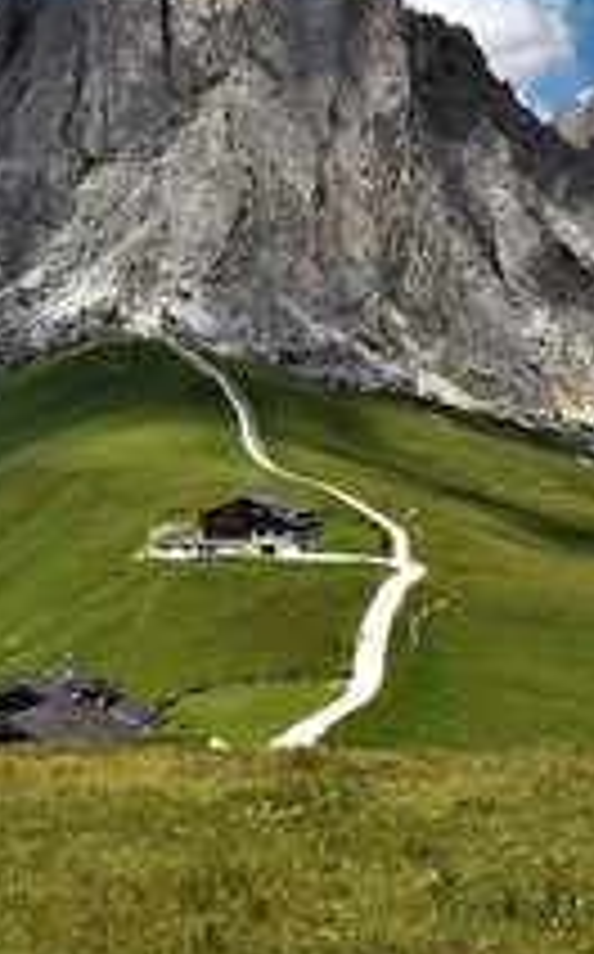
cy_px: 112
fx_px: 2026
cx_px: 162
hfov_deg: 16.6
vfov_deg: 25.7
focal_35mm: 78
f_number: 10
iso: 200
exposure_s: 1/400
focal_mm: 18
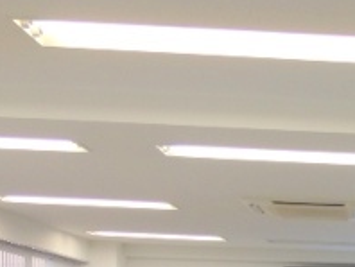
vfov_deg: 12.4
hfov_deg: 16.3
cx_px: 477
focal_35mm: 113
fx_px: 1160
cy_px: 425
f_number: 2.4
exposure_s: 1/60
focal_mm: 4.28
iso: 80
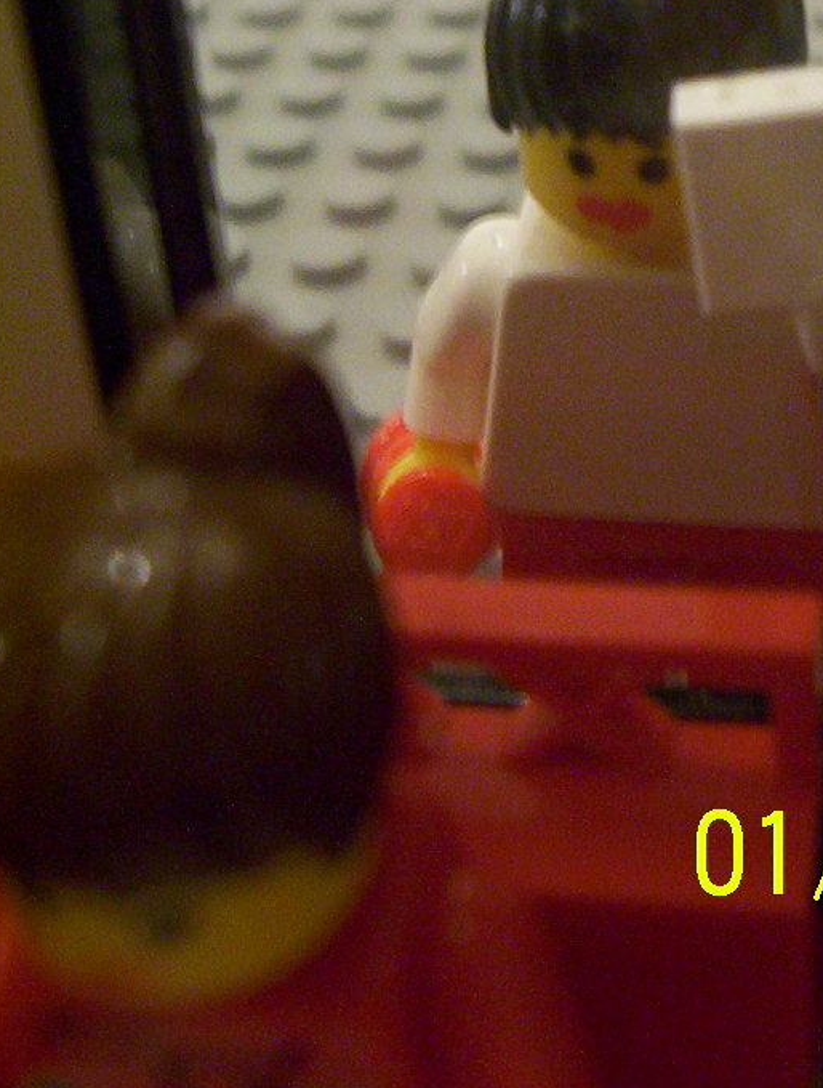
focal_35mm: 75
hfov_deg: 19.6
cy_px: 141
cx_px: 621
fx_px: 2363
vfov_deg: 25.2
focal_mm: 5.77
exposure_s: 1/8.79
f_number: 2.73
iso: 200
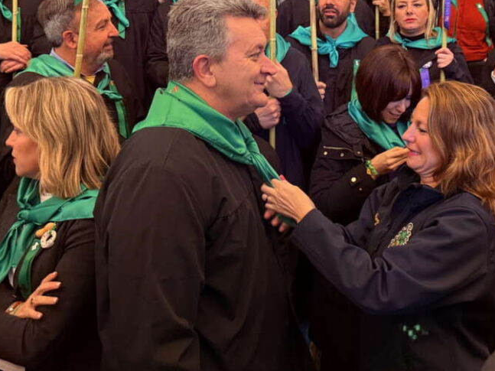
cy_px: 83
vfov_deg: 36.6
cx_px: 321
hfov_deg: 48.3
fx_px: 543
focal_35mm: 38
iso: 500
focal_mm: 6.76
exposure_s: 1/50
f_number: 1.78
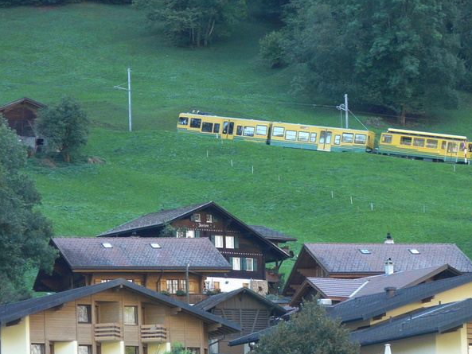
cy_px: 129
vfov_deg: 4.5
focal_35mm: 334
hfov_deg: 5.9
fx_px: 4555
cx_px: 333
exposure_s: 1/60
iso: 200
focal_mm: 32.5
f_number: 3.6
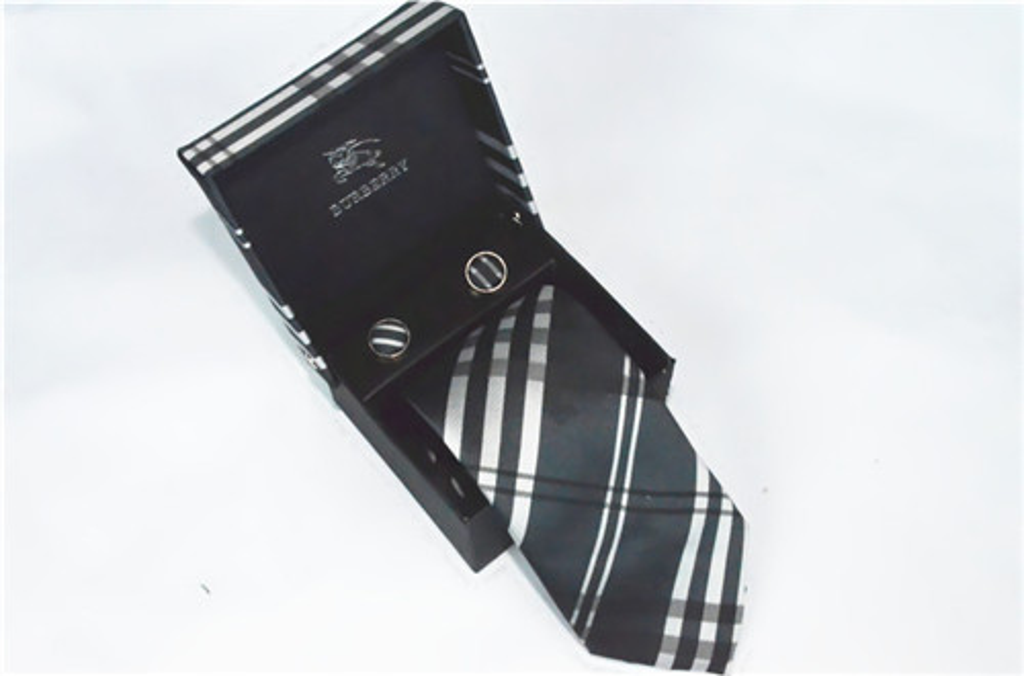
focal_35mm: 40
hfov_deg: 48.1
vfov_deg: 32.8
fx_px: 1148
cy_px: 338
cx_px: 512
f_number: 22
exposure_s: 1/250
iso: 6400
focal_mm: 27
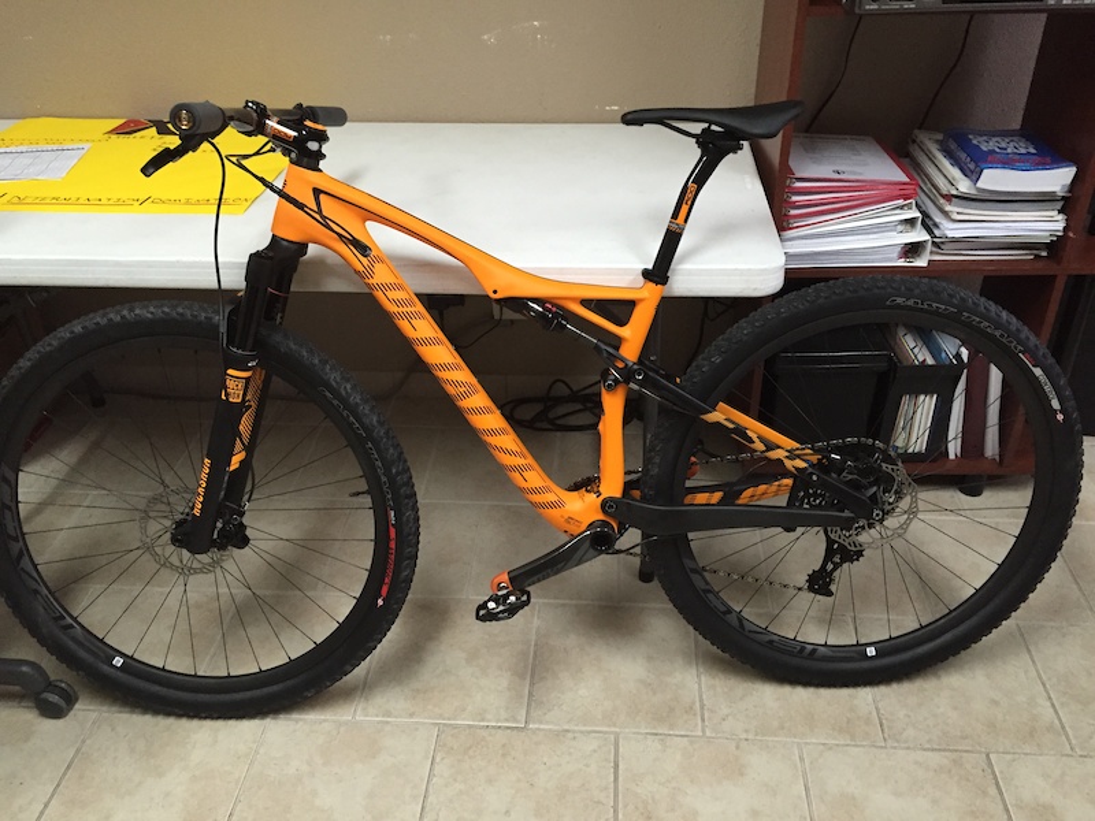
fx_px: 917
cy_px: 410
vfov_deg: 48.2
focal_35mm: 29
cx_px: 548
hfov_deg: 61.7
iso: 200
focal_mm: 4.15
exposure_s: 1/30
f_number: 2.2
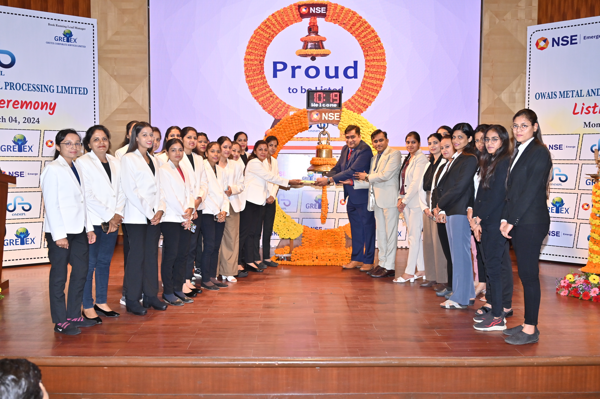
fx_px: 550
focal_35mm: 33
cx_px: 300
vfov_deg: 39.9
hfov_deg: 57.3
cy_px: 200
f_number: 5.6
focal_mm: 33
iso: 1000
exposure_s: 1/160
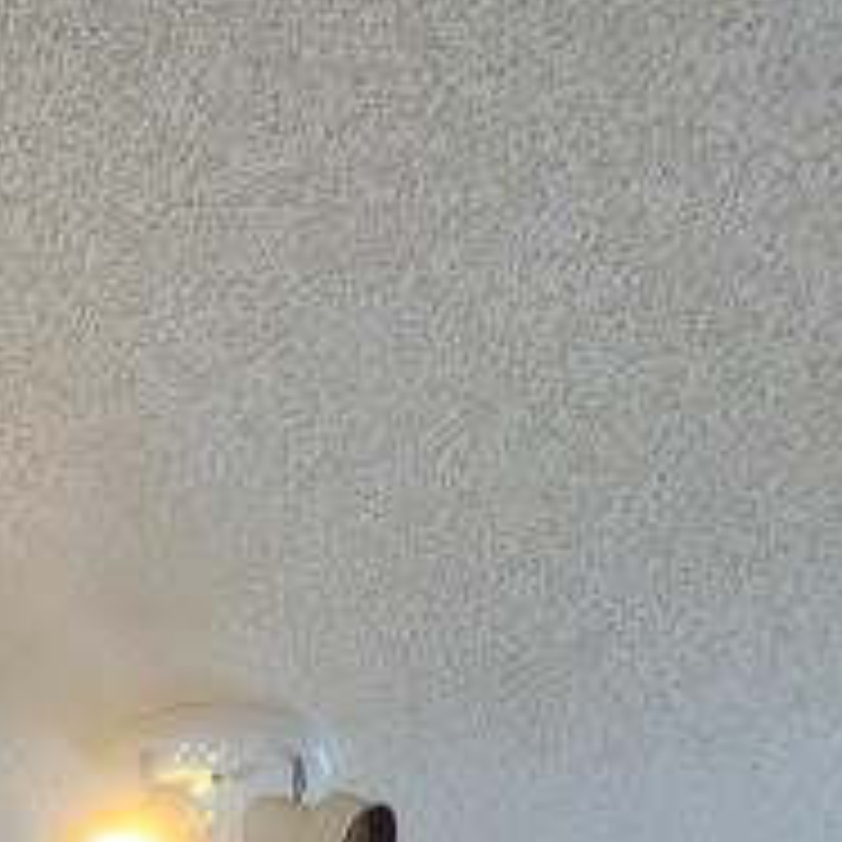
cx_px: 68
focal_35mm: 63
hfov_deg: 26.3
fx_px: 1734
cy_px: 1639
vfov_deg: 18.7
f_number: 2.2
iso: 320
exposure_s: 1/30
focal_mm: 2.2
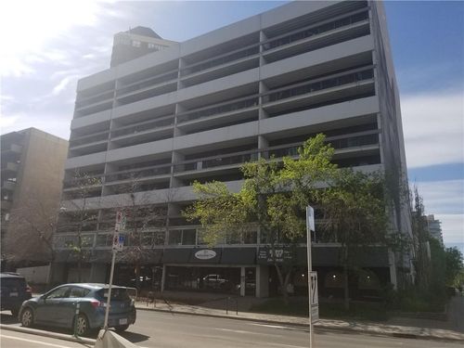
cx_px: 232
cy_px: 174
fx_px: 349
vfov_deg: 53.1
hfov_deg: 67.3
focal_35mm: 26
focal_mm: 4.25
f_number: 1.7
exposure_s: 1/3080
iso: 50
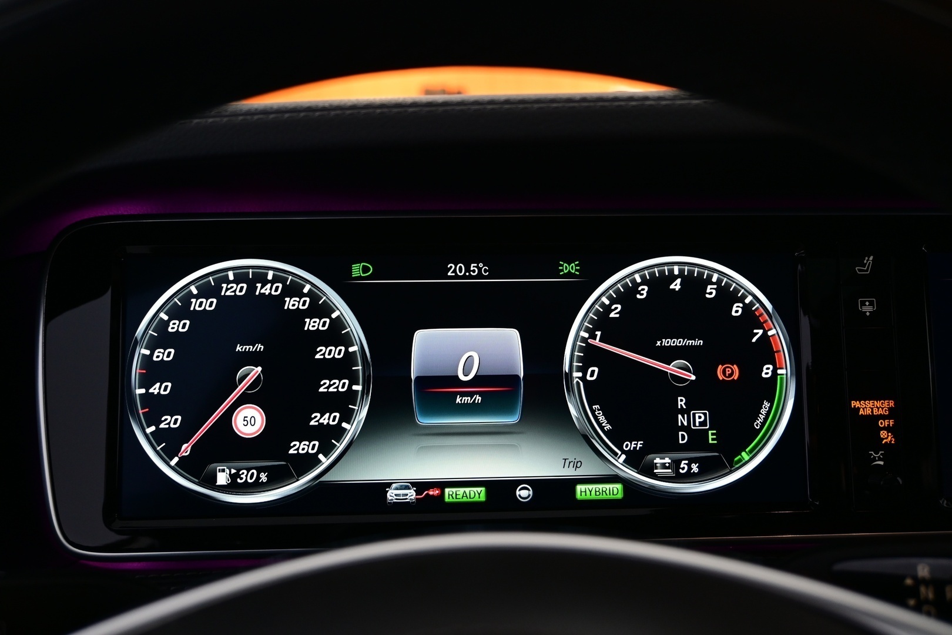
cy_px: 318
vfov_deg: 41.7
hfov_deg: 59.5
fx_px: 833
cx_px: 476
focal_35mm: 32
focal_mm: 21
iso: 560
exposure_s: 1/30
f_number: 4
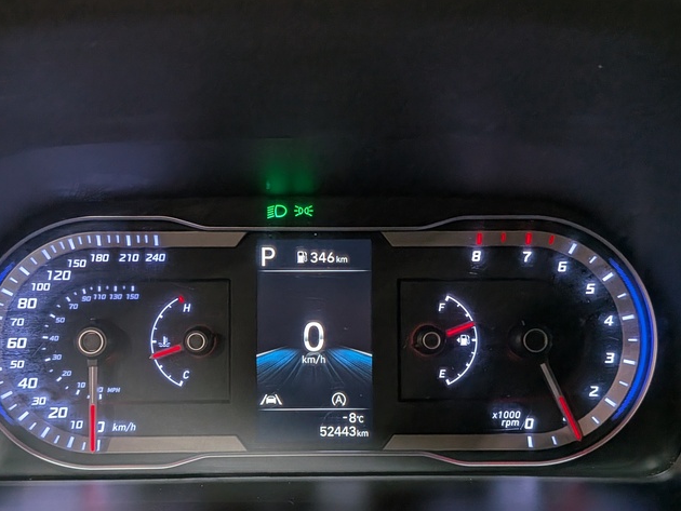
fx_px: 768
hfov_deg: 47.8
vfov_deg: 36.6
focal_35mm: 39
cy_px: 322
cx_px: 318
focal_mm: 4.53
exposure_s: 1/33.3
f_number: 1.7
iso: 57
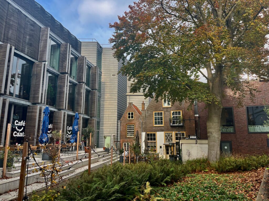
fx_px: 202
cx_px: 134
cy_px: 100
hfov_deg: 67.3
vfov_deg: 53.1
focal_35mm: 26
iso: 50
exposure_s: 1/375
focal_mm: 5.1
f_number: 1.6
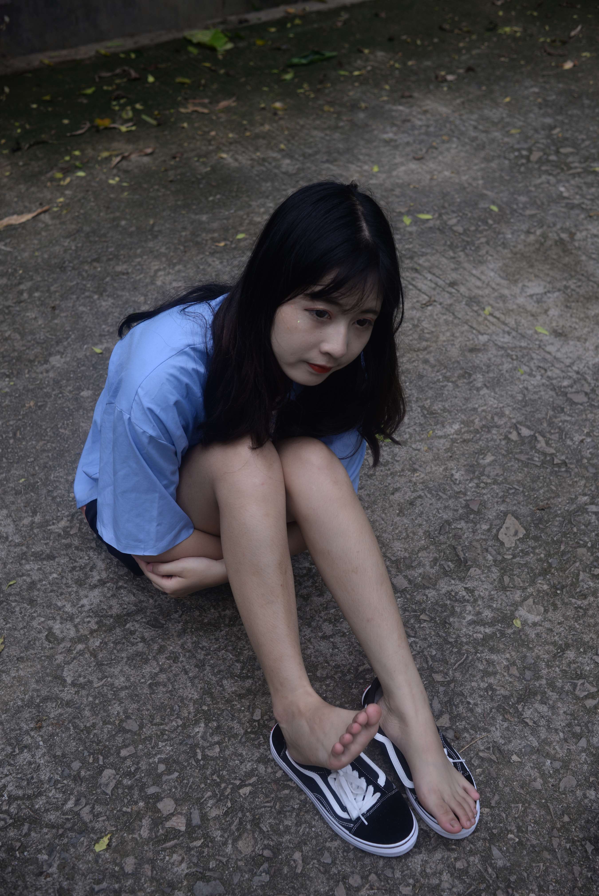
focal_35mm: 35
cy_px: 448
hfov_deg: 37.9
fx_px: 873
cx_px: 300
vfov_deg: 54.4
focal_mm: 35
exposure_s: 1/400
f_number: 5.6
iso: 125
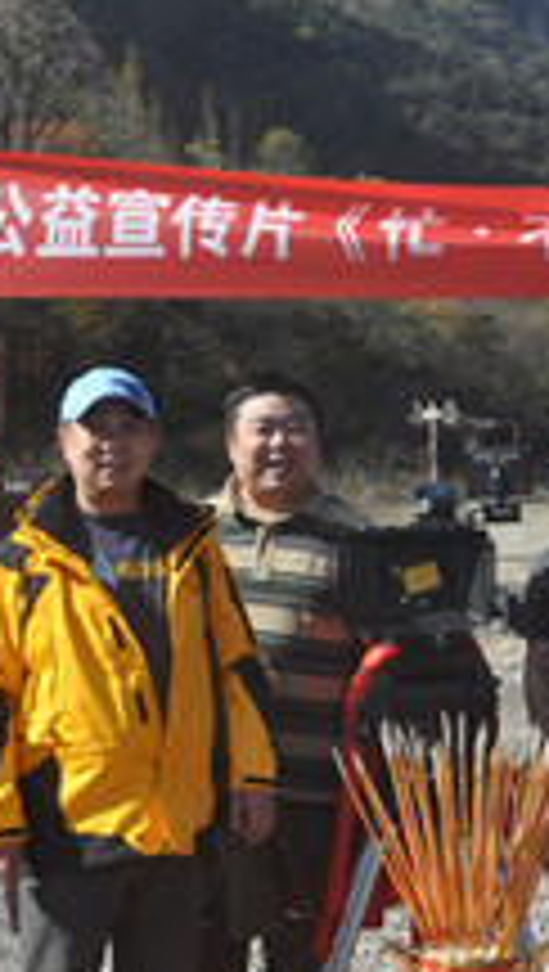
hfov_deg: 13.8
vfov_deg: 24.3
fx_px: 2245
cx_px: 482
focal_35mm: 87
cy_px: 628
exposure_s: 1/640
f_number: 13
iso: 1250
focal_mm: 24
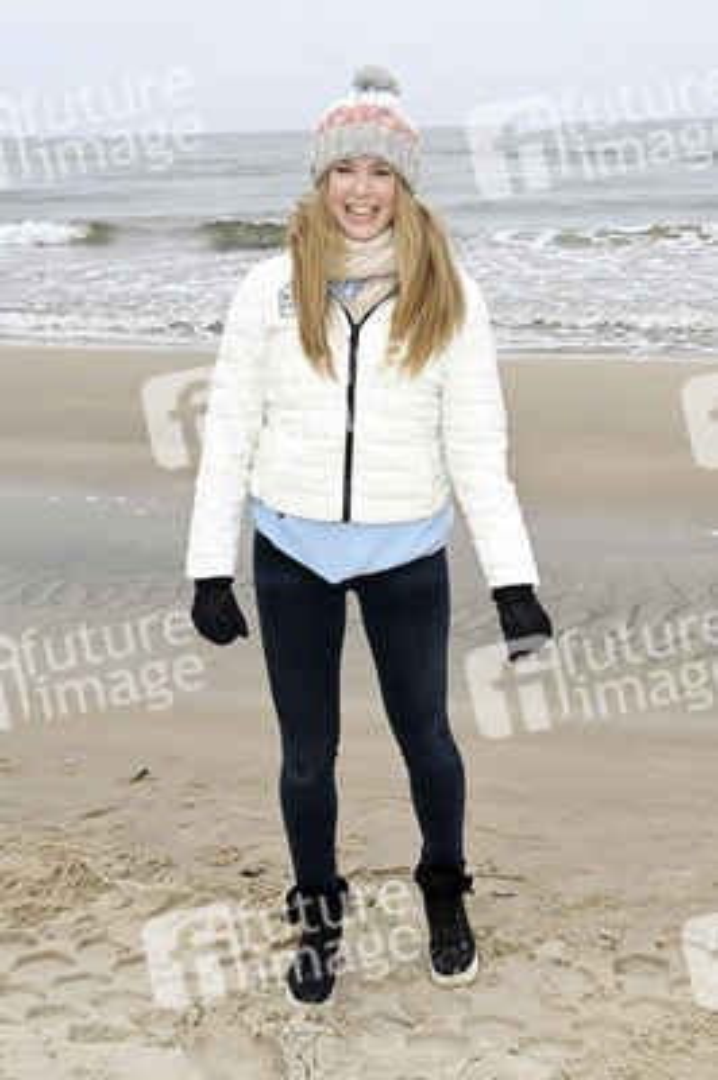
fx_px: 1049
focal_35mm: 35
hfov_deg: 37.8
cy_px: 540
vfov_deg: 54.5
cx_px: 359
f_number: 11
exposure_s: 1/250
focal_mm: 35
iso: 1000
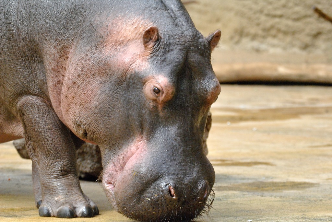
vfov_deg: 2.9
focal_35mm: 480
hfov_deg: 4.3
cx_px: 166
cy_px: 111
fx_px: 4431
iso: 1600
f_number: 5.6
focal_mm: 320
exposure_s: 1/500
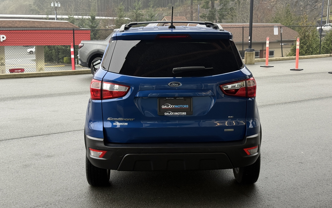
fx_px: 461
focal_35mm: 51
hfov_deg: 39.6
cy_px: 101
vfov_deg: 25.3
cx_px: 166
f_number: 1.78
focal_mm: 6.76
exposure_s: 1/182
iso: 80
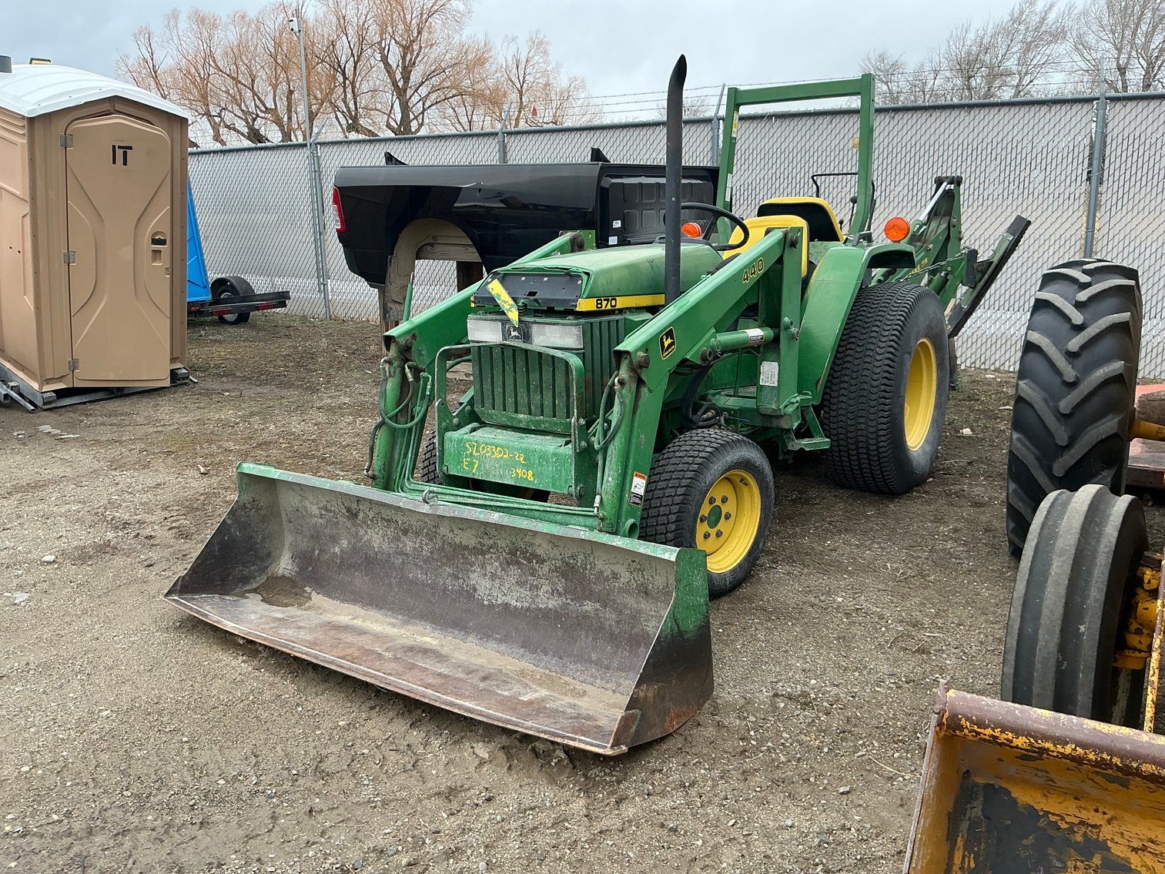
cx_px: 582
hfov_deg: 63.4
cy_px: 437
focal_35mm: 28
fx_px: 942
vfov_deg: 49.8
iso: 25
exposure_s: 1/333
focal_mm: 3
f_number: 1.8
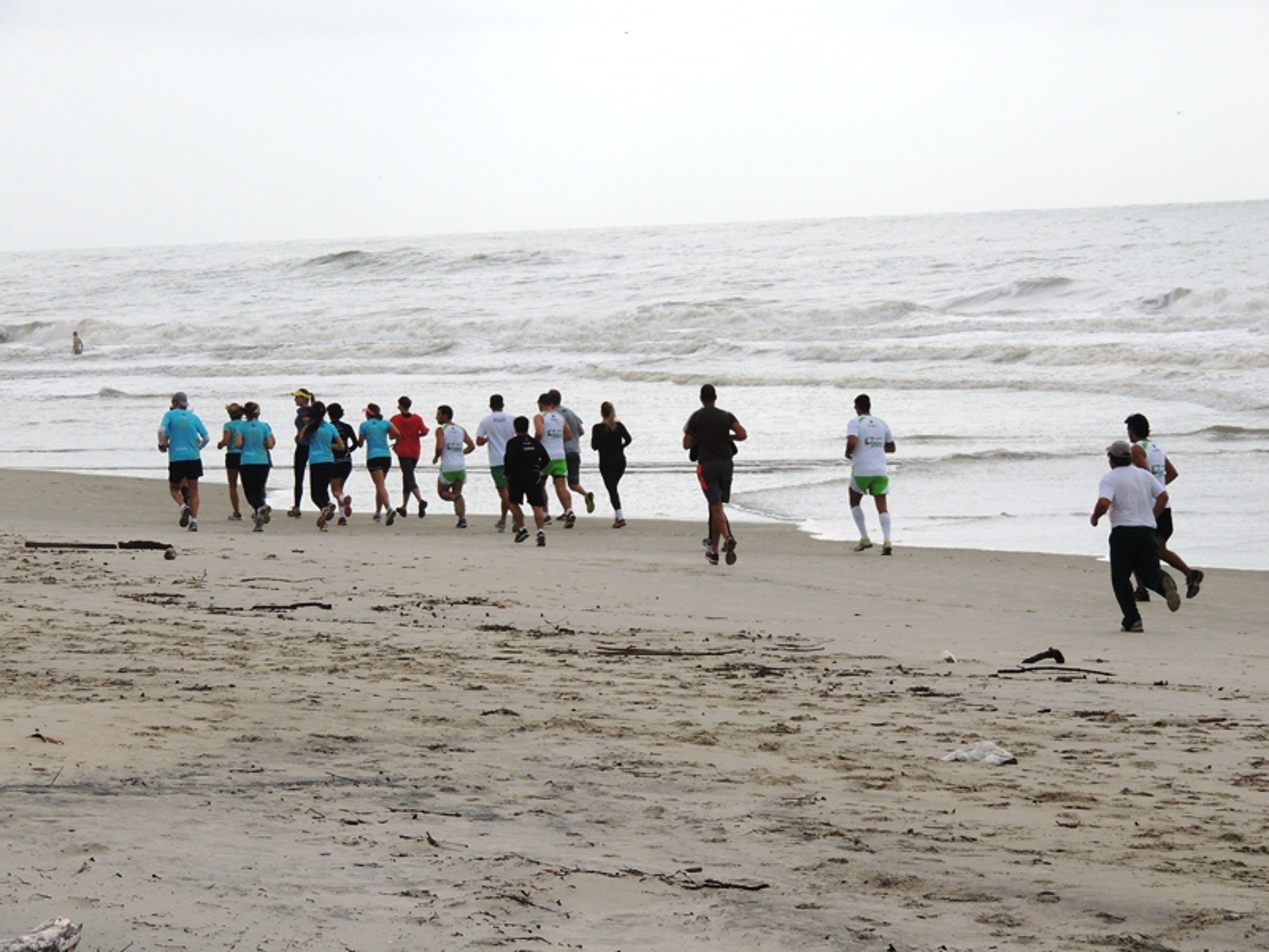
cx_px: 634
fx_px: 6782
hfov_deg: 10.7
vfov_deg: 8.0
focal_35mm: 185
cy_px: 476
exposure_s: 1/1250
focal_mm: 33
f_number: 4.6
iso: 100
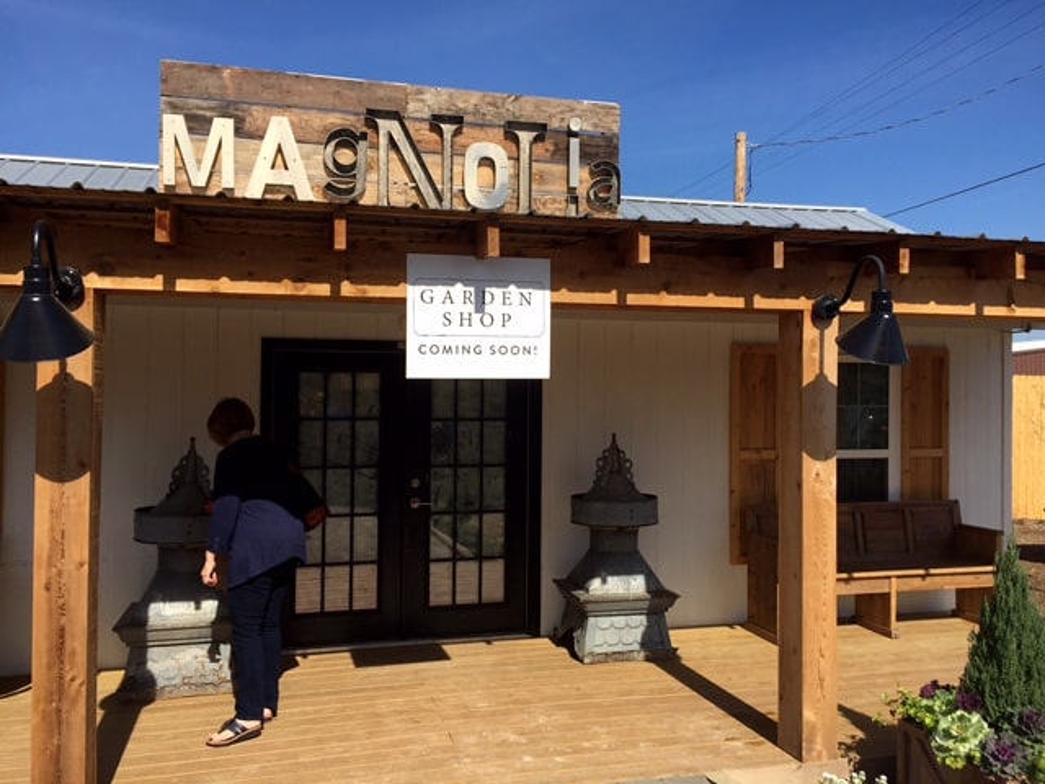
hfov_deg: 61.7
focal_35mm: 29
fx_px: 875
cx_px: 522
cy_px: 392
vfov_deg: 48.2
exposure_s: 1/2198
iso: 32
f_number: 2.2
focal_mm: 4.15
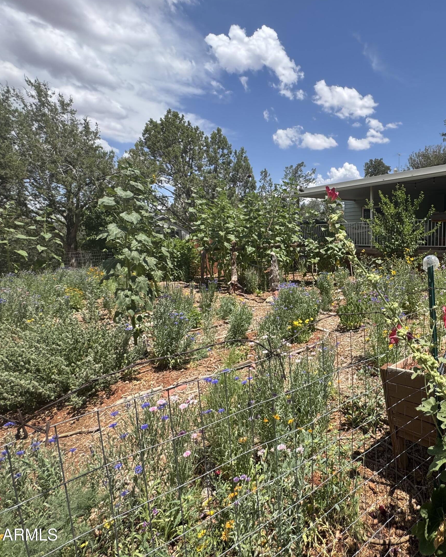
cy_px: 271
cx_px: 348
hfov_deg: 65.4
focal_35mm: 19
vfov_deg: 83.3
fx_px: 314
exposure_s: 1/1078
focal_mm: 2.22
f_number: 2.2
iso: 50
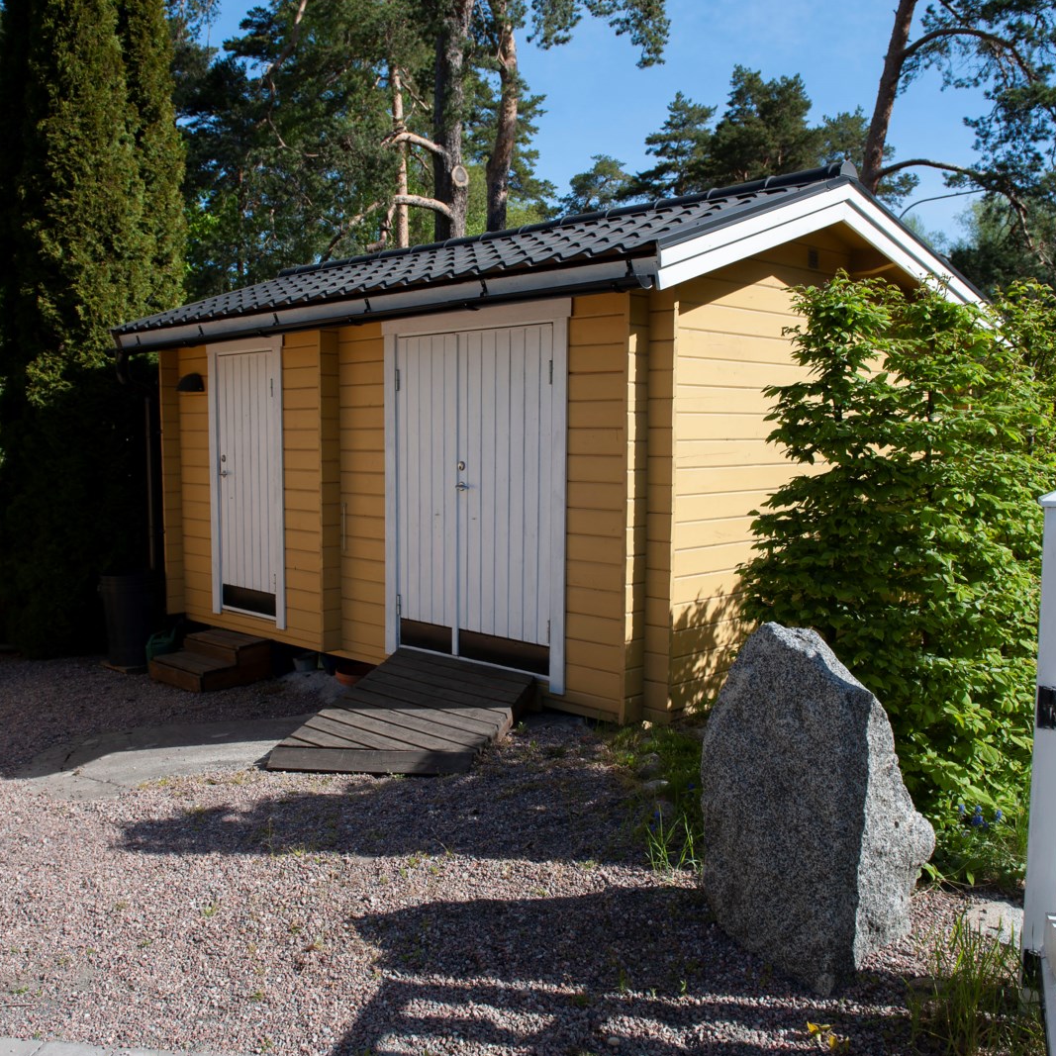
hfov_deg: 52.5
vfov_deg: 52.5
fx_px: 1070
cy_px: 527
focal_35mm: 31
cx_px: 486
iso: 200
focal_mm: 24
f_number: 5.6
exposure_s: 1/640
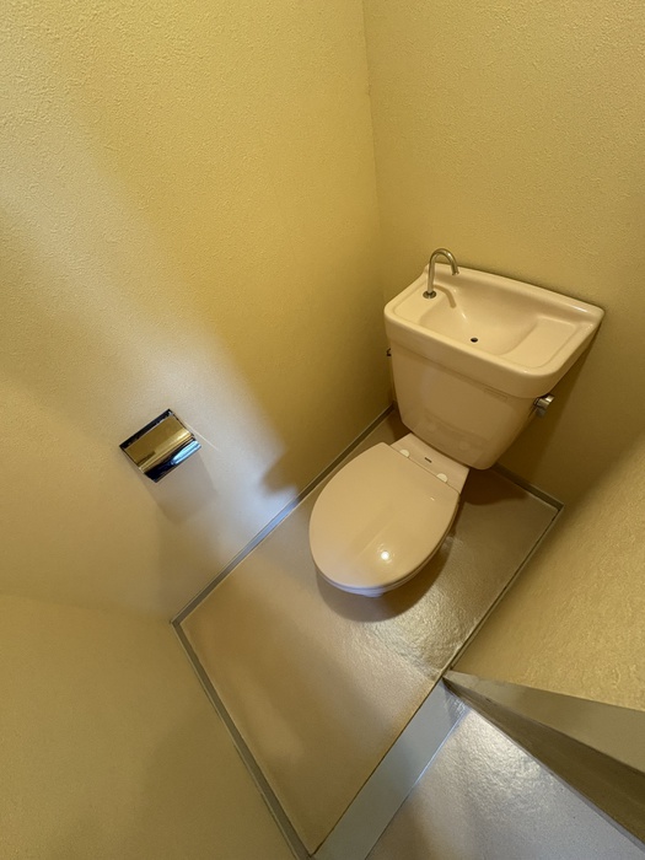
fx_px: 348
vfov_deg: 102.1
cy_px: 430
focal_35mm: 14
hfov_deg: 85.7
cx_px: 322
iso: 320
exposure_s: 1/60
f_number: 2.2
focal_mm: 2.22
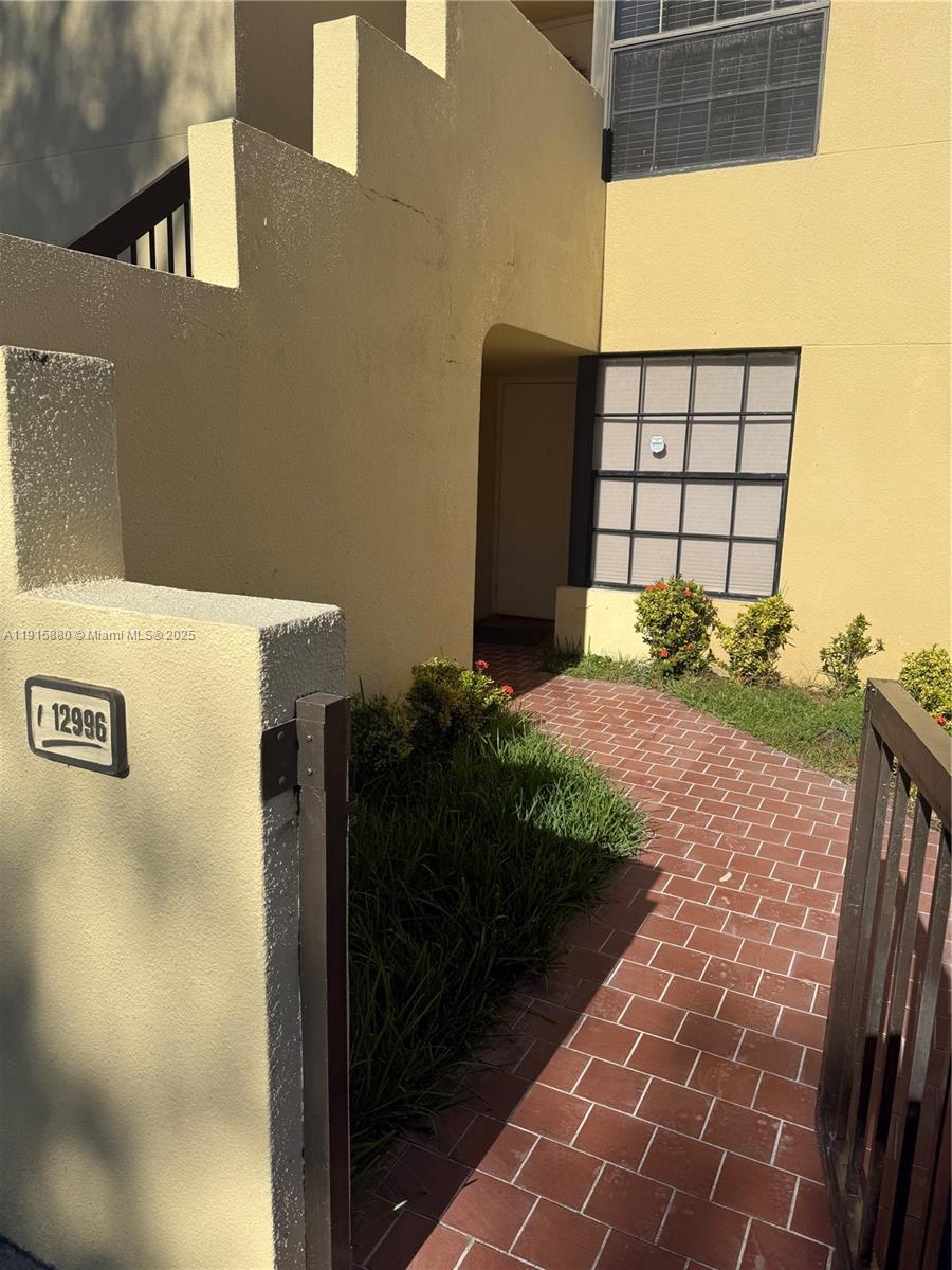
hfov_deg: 56.8
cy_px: 635
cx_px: 476
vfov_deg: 71.6
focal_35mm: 24
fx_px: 880
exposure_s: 1/6711
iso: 80
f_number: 1.78
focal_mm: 6.76
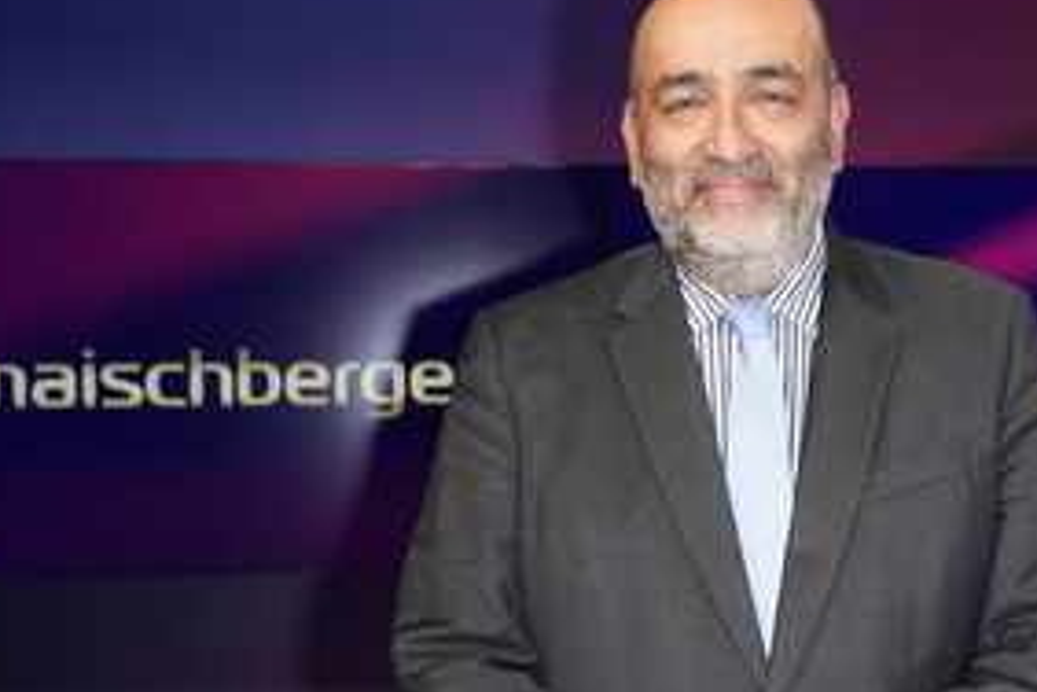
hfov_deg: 35.2
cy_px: 434
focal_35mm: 56
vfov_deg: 24.1
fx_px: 1613
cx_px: 719
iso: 2000
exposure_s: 1/160
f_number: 5.6
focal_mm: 35
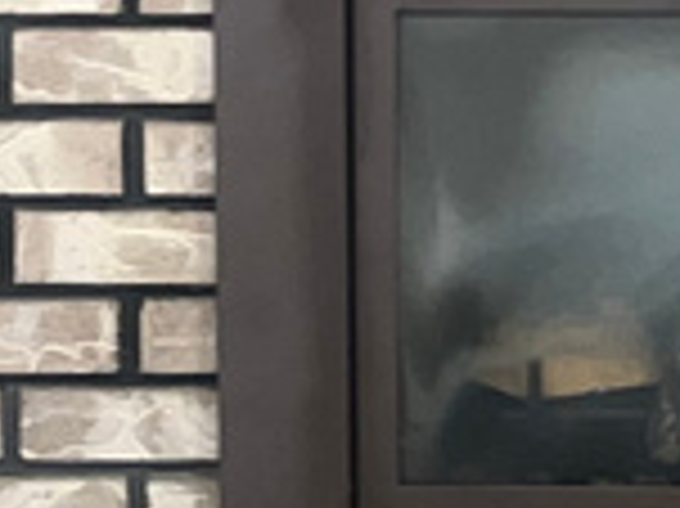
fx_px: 3455
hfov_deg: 11.1
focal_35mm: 176
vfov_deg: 8.1
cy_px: -450
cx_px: 671
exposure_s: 1/15
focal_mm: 5.1
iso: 80
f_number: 1.6
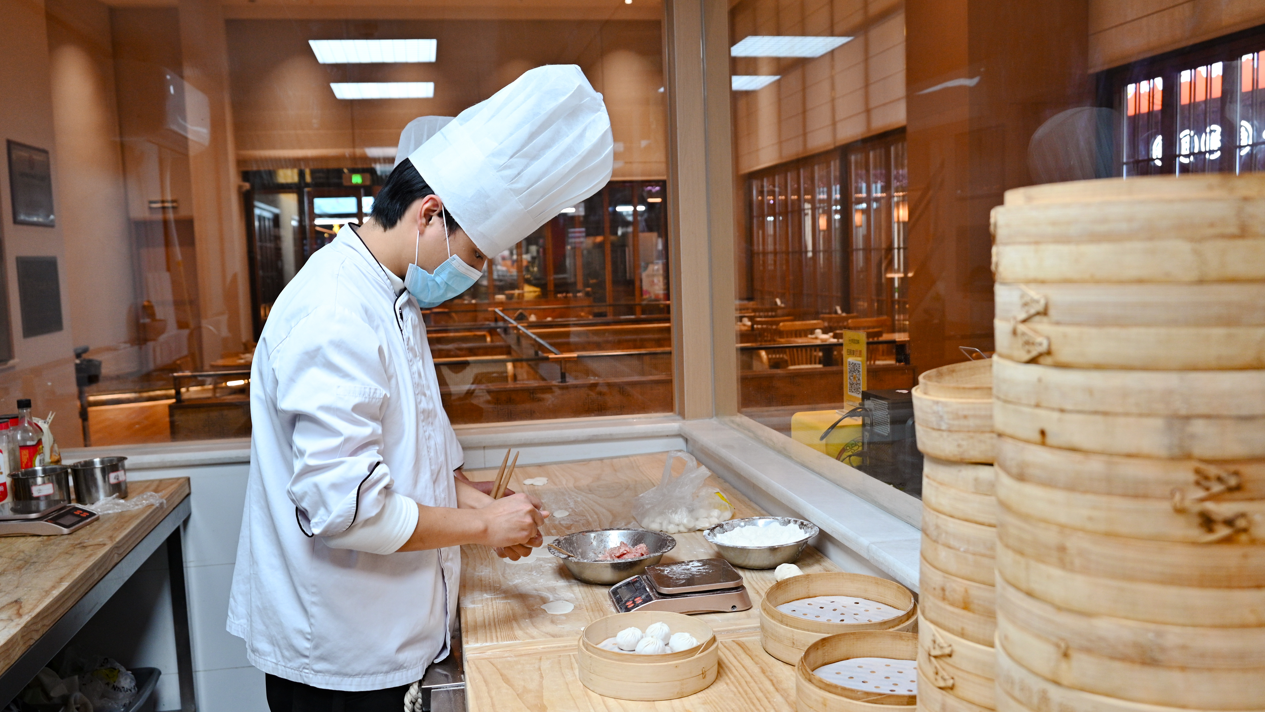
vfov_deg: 35.6
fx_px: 1107
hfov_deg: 59.5
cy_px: 369
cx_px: 628
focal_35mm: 33
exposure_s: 1/100
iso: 800
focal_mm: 30
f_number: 4.5
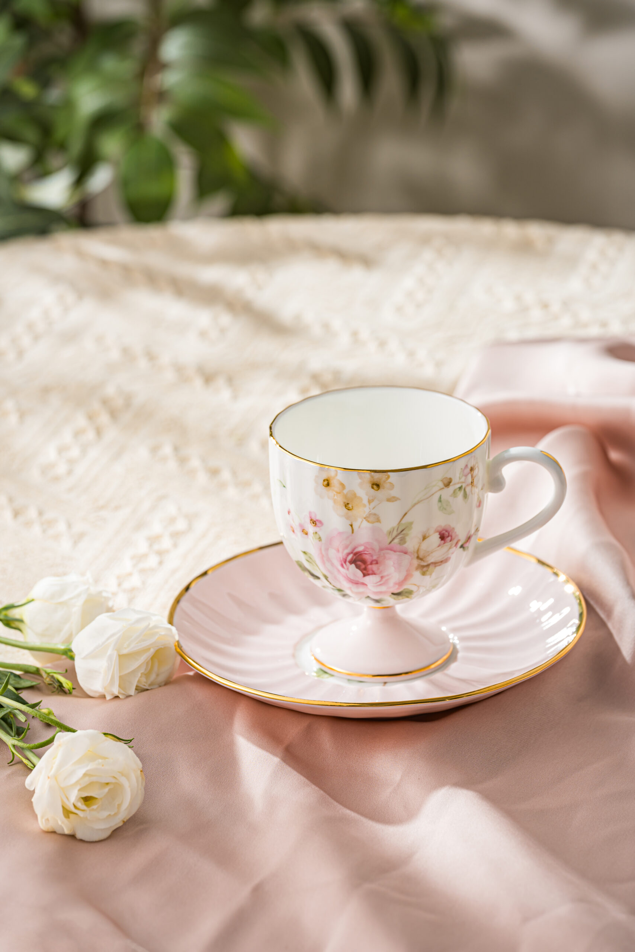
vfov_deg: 19.5
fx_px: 2778
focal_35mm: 105
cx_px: 318
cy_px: 476
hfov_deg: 13.0
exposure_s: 1/125
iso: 100
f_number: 6.3
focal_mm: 105
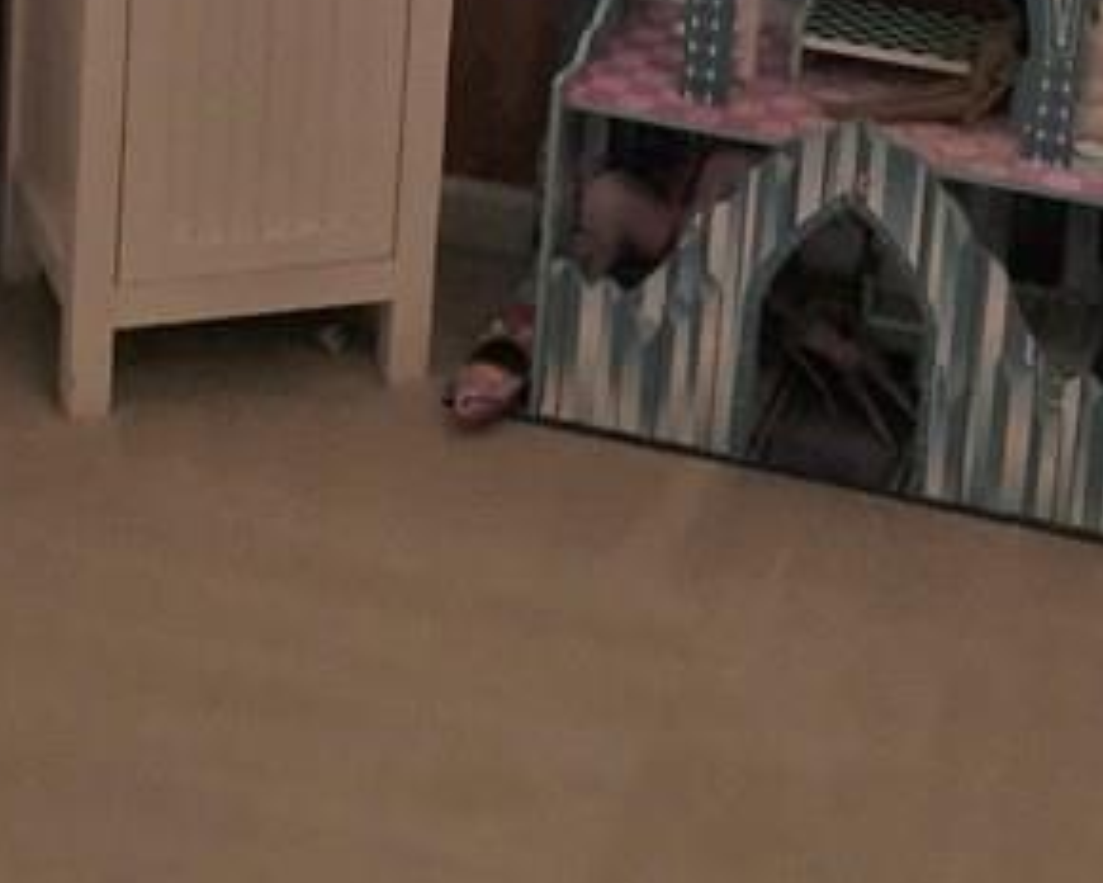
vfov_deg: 14.5
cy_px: -365
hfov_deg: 19.2
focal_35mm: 100
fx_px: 3264
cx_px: 563
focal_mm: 4.15
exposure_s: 1/289
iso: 32
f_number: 2.2
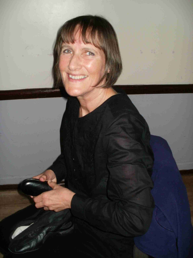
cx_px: 96
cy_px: 129
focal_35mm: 36
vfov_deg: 51.4
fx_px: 268
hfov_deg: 39.7
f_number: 3.5
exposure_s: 1/30
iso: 125
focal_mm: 6.3
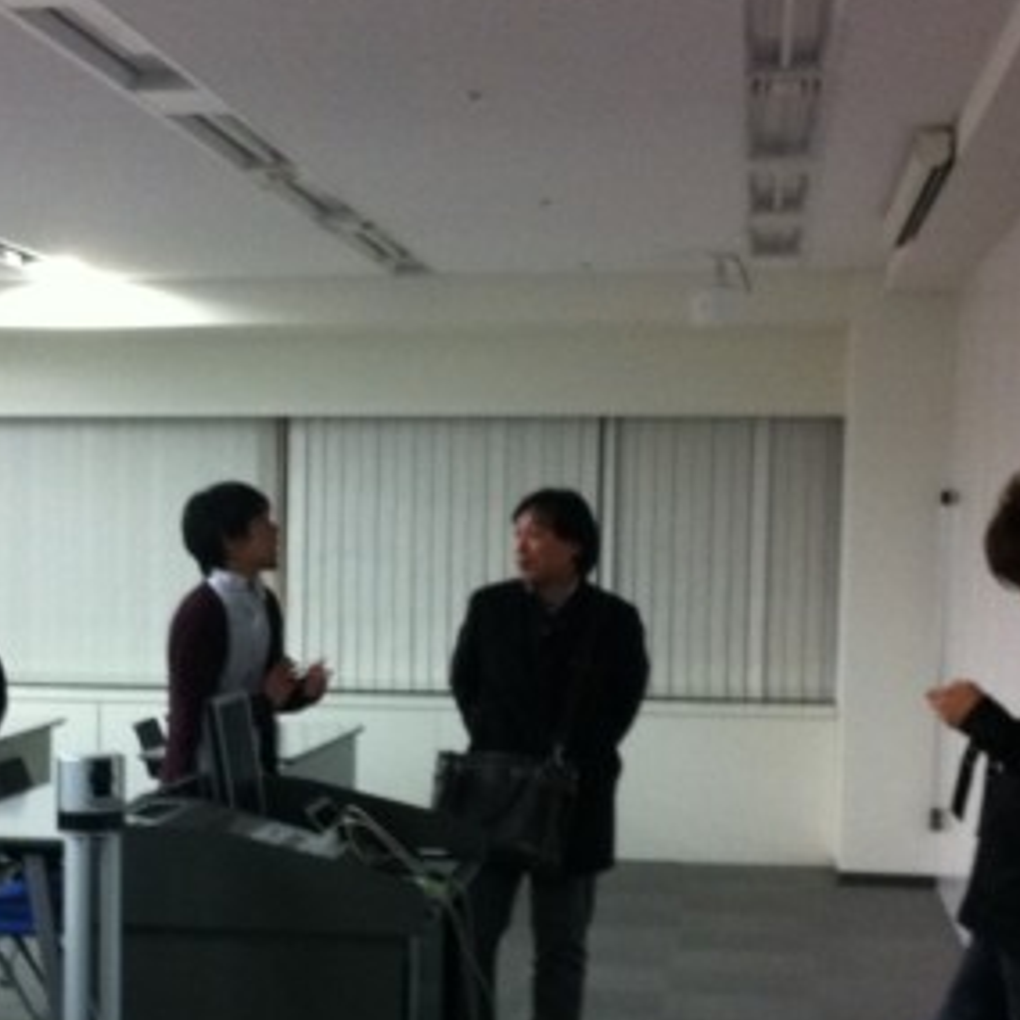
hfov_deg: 19.7
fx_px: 2900
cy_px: 761
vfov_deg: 19.8
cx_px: 194
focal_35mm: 87
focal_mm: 3.85
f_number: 2.8
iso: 160
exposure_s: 1/15
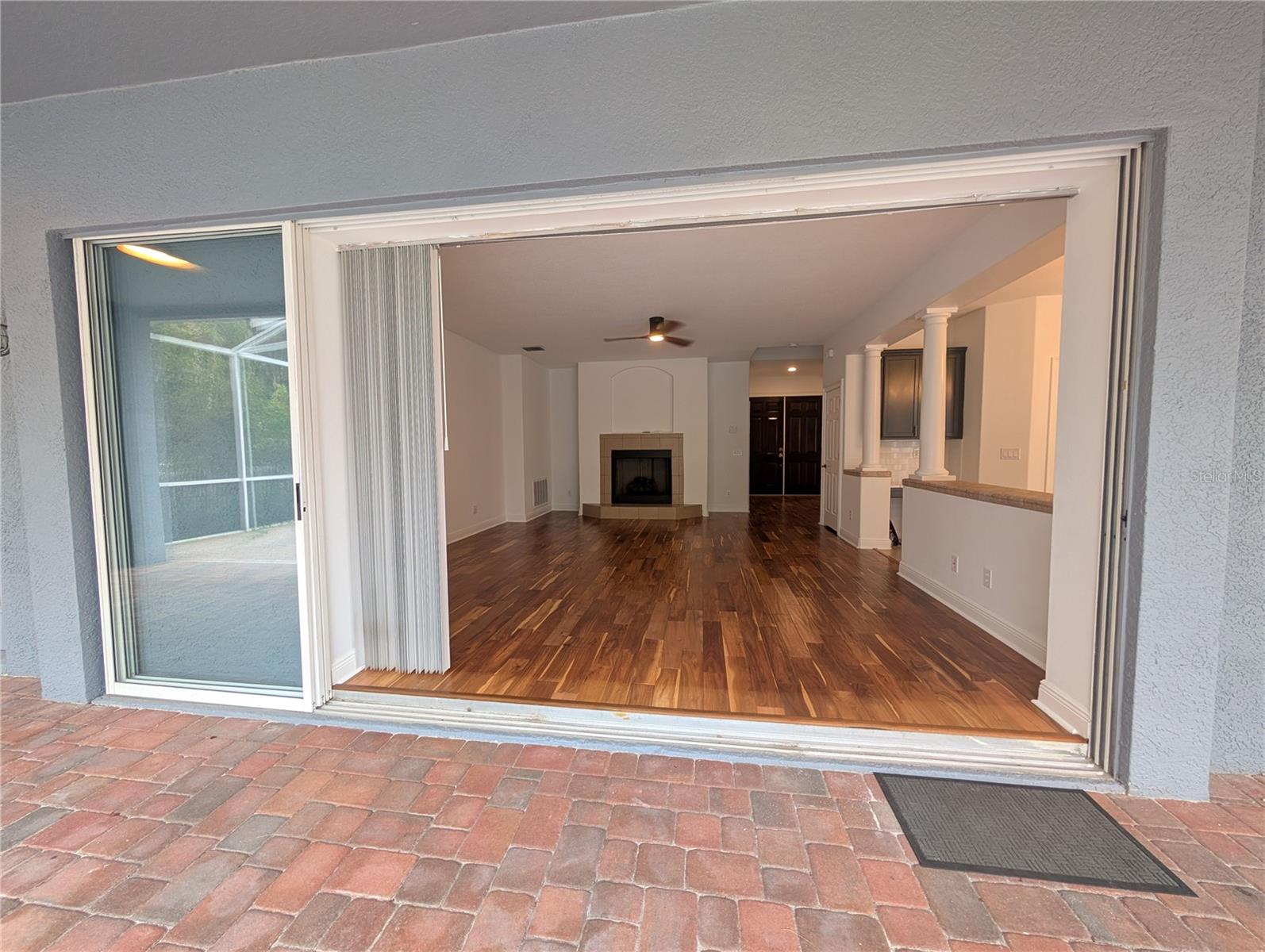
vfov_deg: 94.6
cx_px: 632
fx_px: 439
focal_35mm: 12
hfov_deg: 110.5
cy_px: 476
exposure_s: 1/40
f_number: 1.7
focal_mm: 2.02
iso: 57
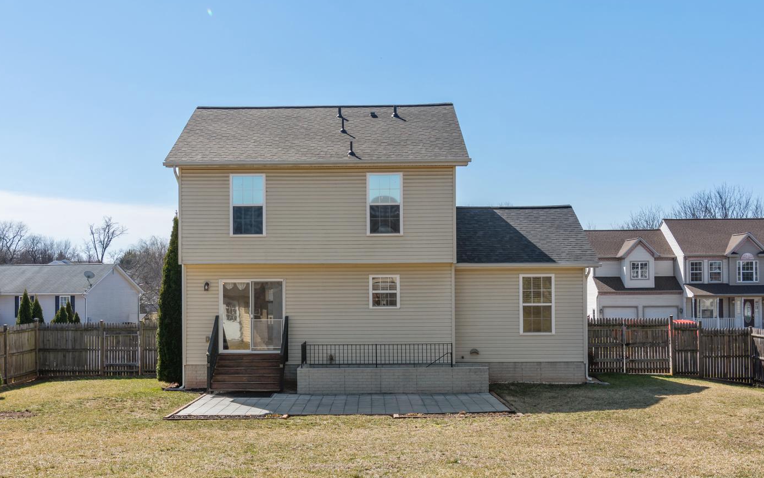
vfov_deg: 28.6
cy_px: 273
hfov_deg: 44.3
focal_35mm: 45
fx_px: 937
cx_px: 339
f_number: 9
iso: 160
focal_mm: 20
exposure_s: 1/320
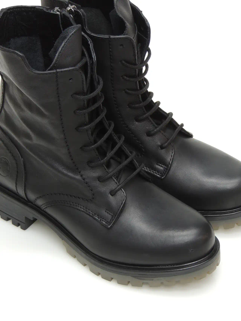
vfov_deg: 18.7
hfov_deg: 14.1
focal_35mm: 105
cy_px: 160
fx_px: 975
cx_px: 120
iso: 100
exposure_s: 1/5
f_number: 4.2
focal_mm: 18.7
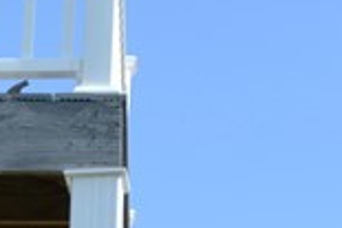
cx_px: 0
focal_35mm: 210
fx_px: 1993
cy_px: 629
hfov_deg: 9.7
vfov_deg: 6.1
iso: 100
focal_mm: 20
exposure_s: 1/250
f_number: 8
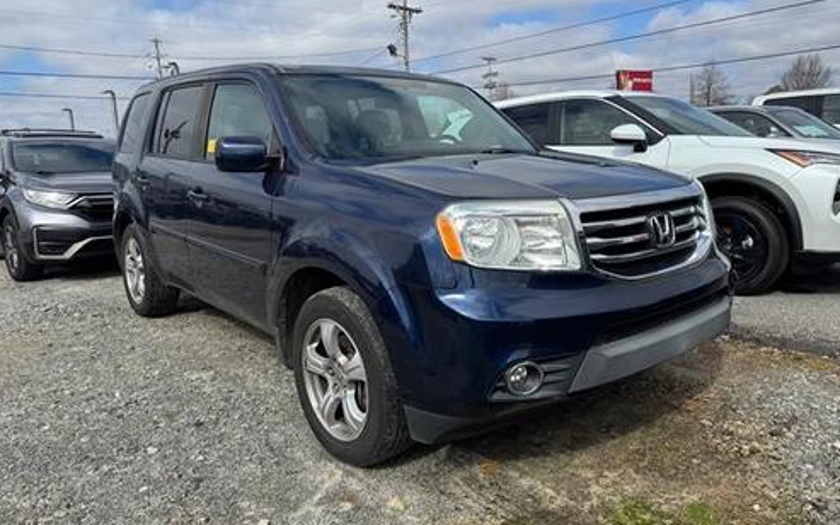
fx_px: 595
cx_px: 419
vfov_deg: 47.6
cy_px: 256
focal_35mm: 26
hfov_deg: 70.4
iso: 80
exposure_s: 1/4049
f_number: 1.78
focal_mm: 6.76
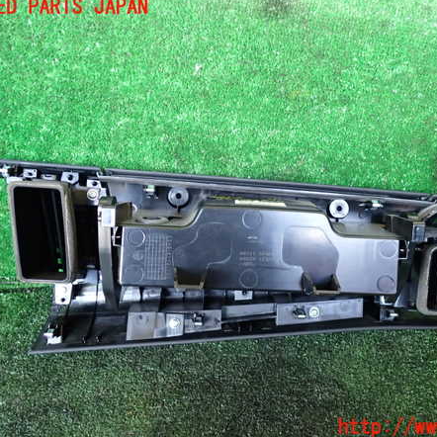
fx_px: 514
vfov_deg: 46.0
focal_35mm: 36
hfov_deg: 45.8
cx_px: 265
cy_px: 218
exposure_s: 1/30
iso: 250
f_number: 2.3
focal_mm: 5.4
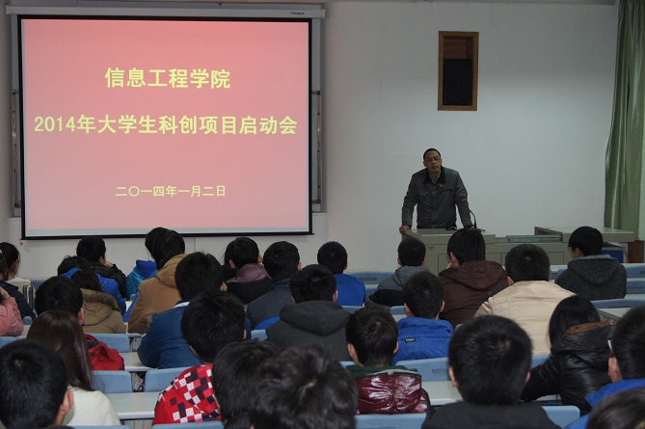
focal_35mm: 68
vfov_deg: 20.1
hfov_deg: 29.9
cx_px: 322
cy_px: 214
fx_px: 1208
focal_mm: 45
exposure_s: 1/60
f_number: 5.6
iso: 800
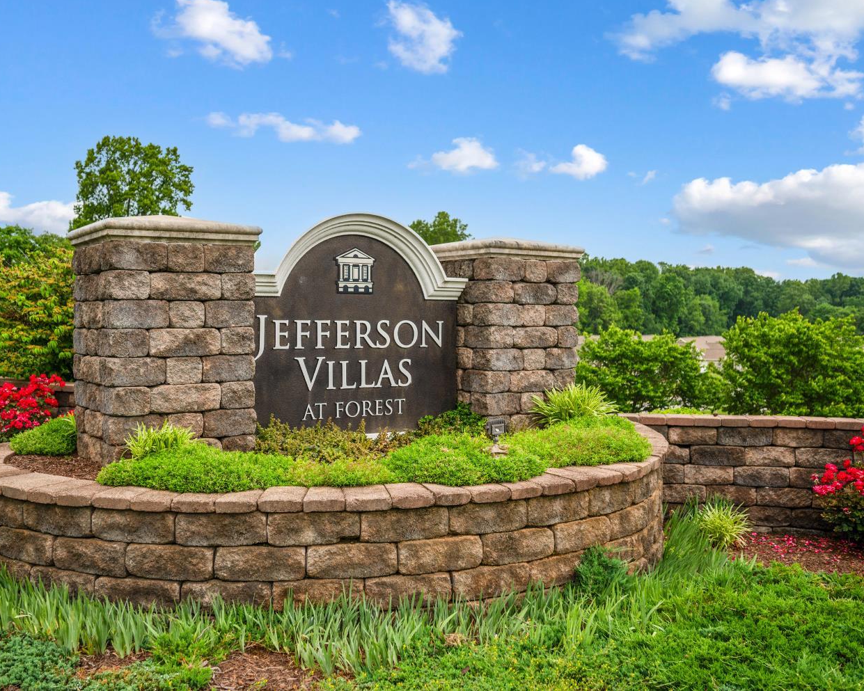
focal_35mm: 34
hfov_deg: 52.8
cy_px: 345
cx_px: 401
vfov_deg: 43.4
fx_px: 869
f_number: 4
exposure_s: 1/250
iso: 160
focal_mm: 30
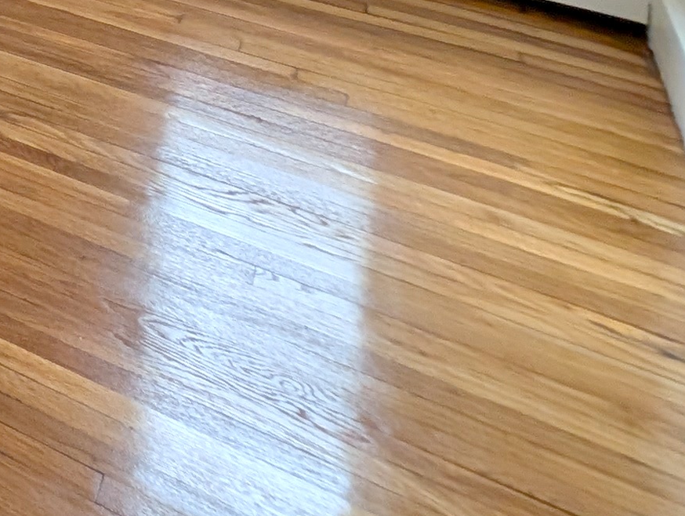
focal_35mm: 56
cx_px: -565
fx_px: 1110
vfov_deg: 17.6
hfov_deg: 21.4
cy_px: -540
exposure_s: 1/120
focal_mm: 2.23
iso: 60
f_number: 1.95
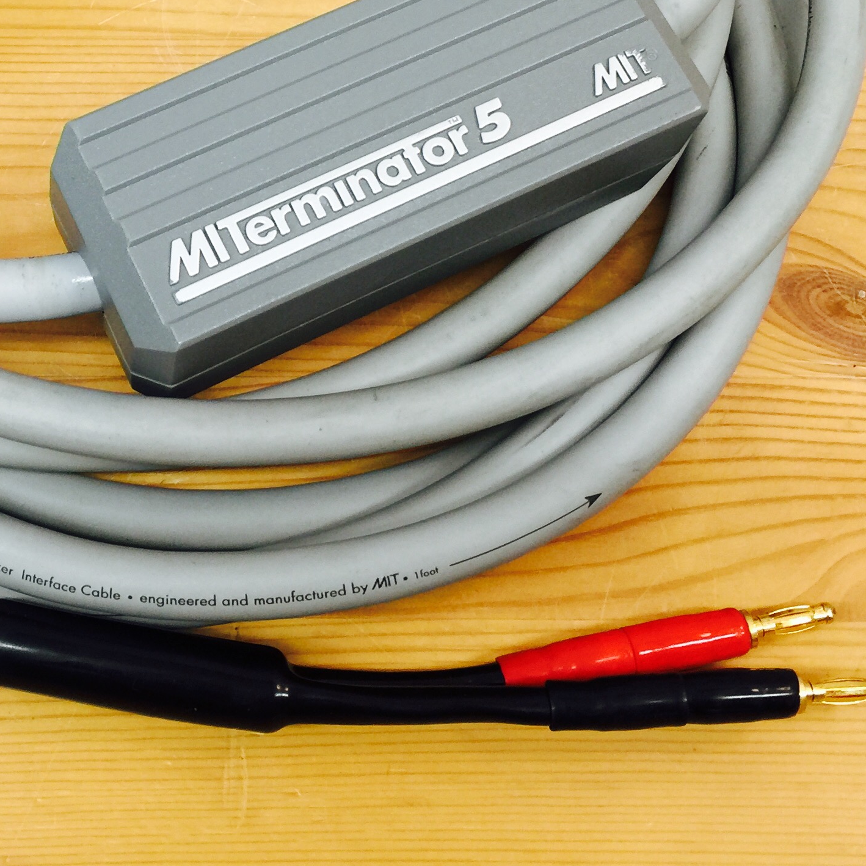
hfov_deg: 28.4
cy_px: 121
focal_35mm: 59
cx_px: 159
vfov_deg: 28.2
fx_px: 1670
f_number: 2.2
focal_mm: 4.15
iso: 50
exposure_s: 1/33
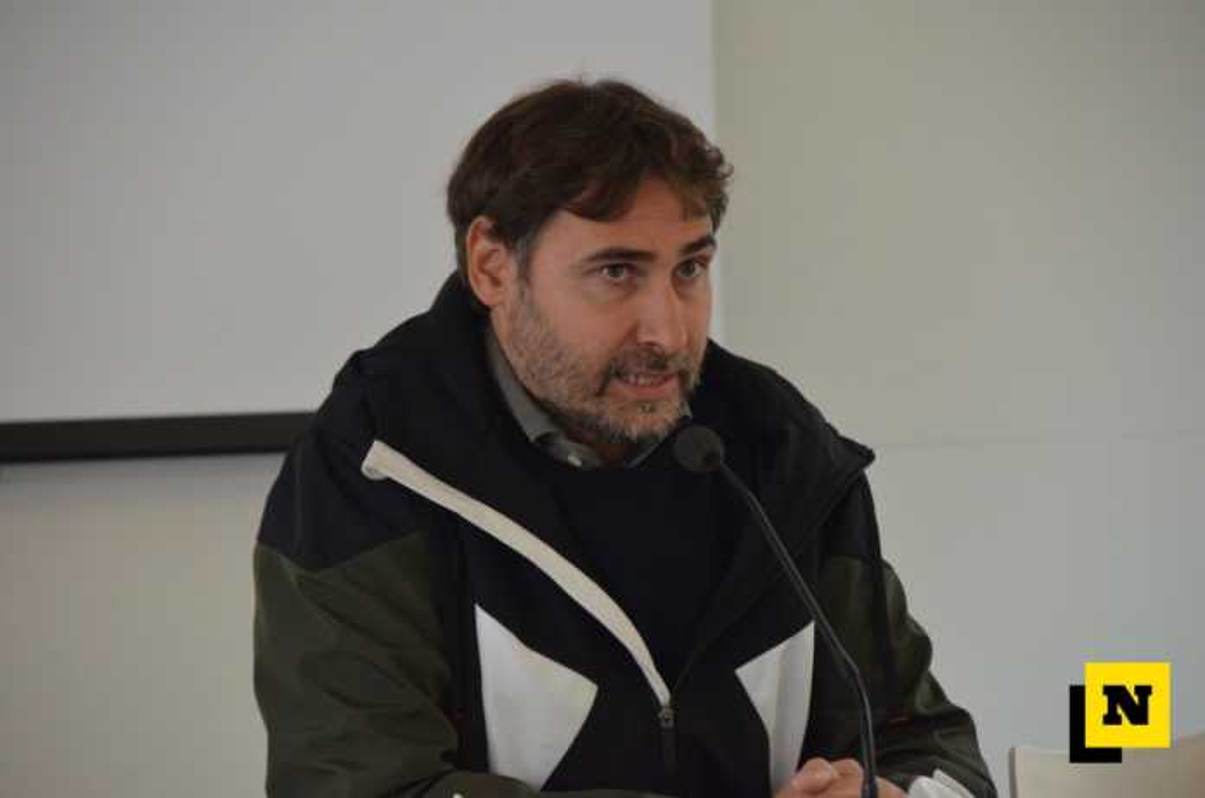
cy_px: 399
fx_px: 10021
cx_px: 602
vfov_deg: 4.6
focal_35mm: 300
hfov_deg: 6.9
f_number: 5.6
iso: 2500
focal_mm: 200
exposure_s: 1/125
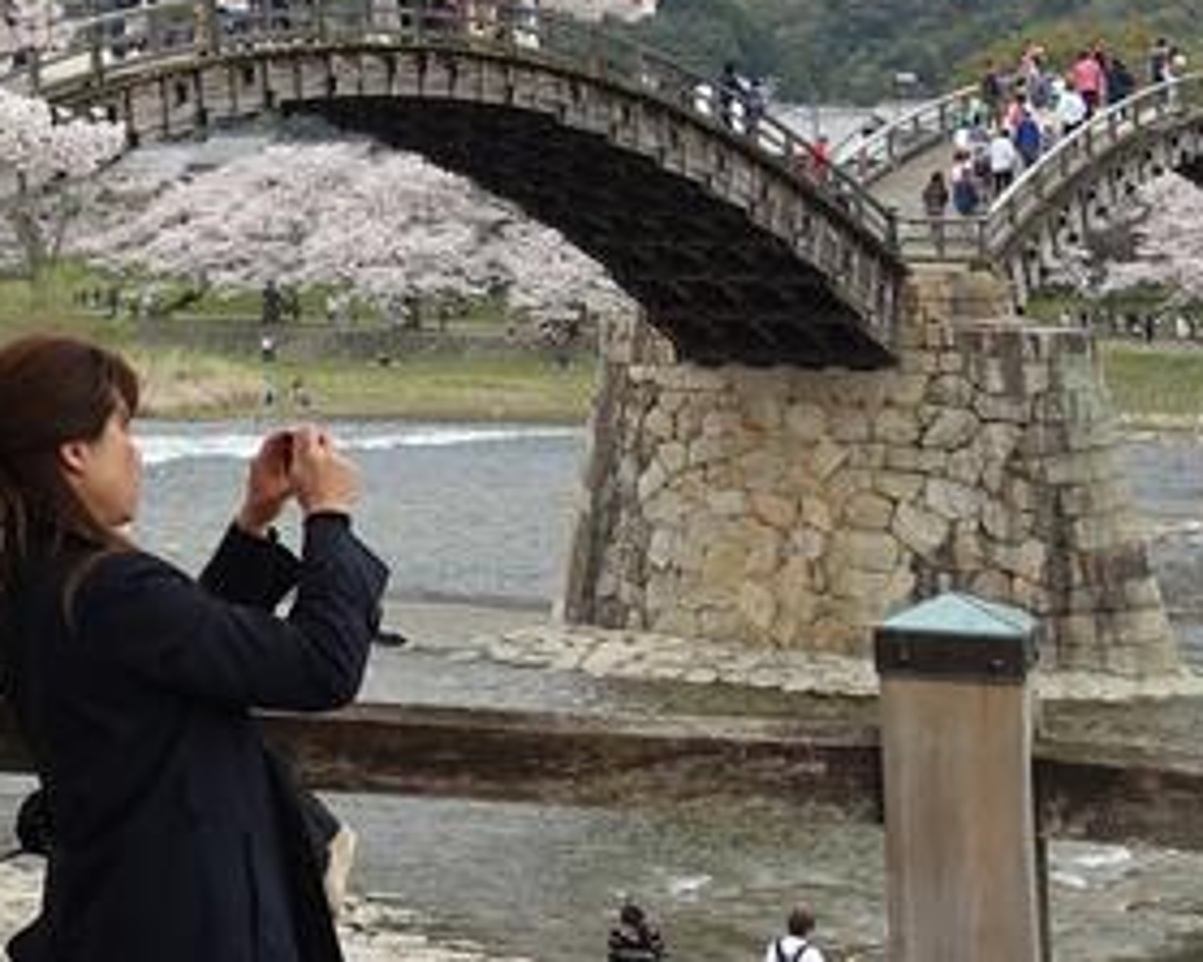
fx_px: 3452
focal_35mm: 97
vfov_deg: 15.2
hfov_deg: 18.5
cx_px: -323
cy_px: -272
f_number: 4
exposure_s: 1/80
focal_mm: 8.8
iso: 125
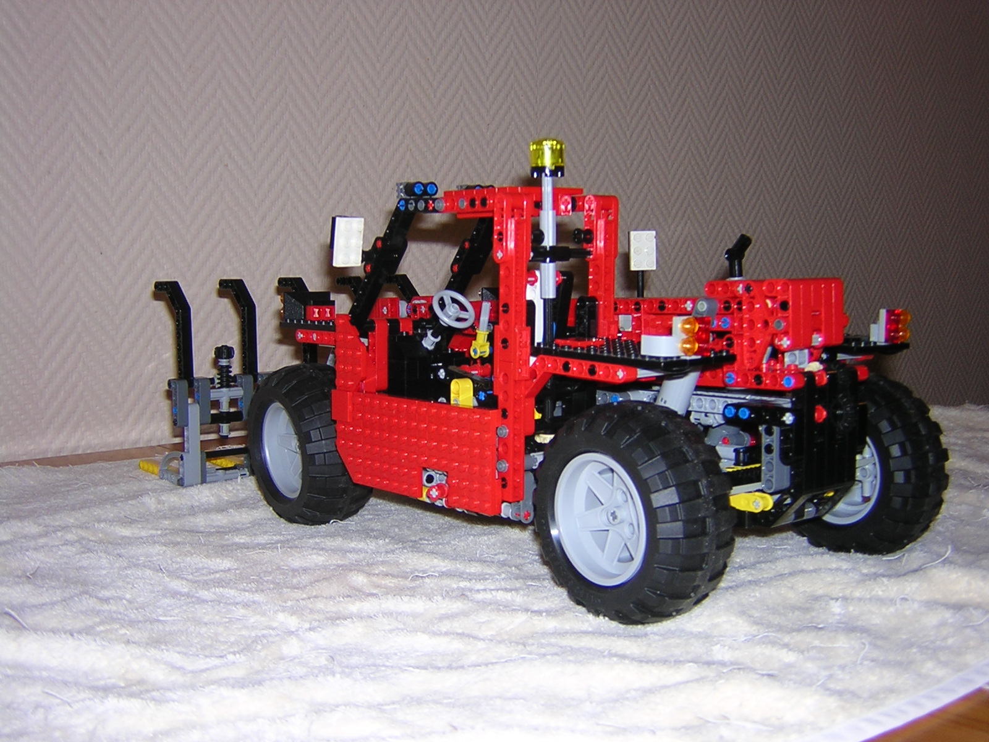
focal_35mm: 40
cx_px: 494
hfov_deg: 46.8
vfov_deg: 36.0
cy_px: 371
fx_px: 1143
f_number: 2.7
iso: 100
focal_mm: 5.2
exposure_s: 1/60.1
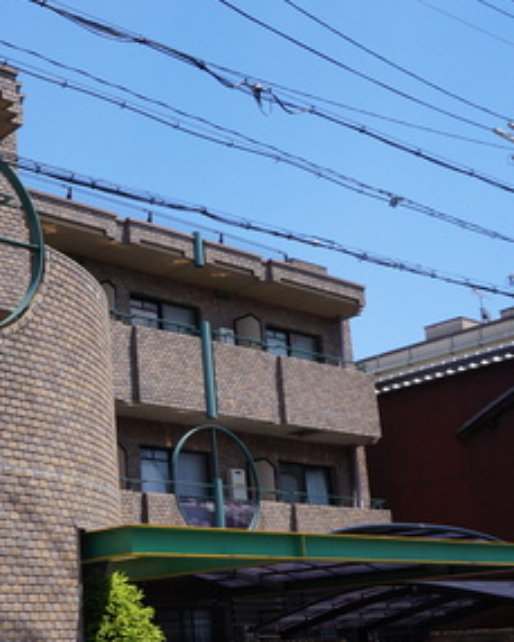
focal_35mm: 55
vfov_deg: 34.0
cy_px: 402
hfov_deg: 26.7
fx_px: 1045
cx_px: 58
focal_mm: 16
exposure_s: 1/125
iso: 200
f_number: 16
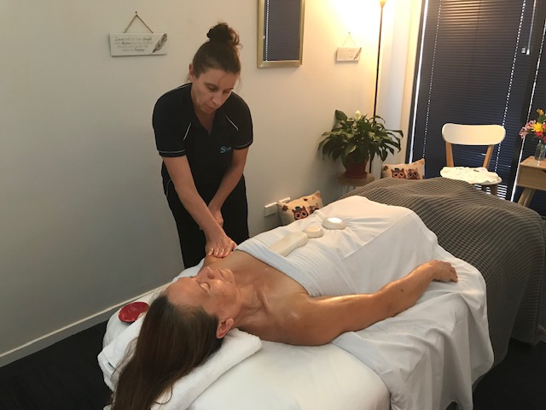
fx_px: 442
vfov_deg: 49.7
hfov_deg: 63.4
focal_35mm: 28
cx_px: 273
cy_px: 205
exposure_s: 1/11
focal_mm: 3.99
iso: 100
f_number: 1.8
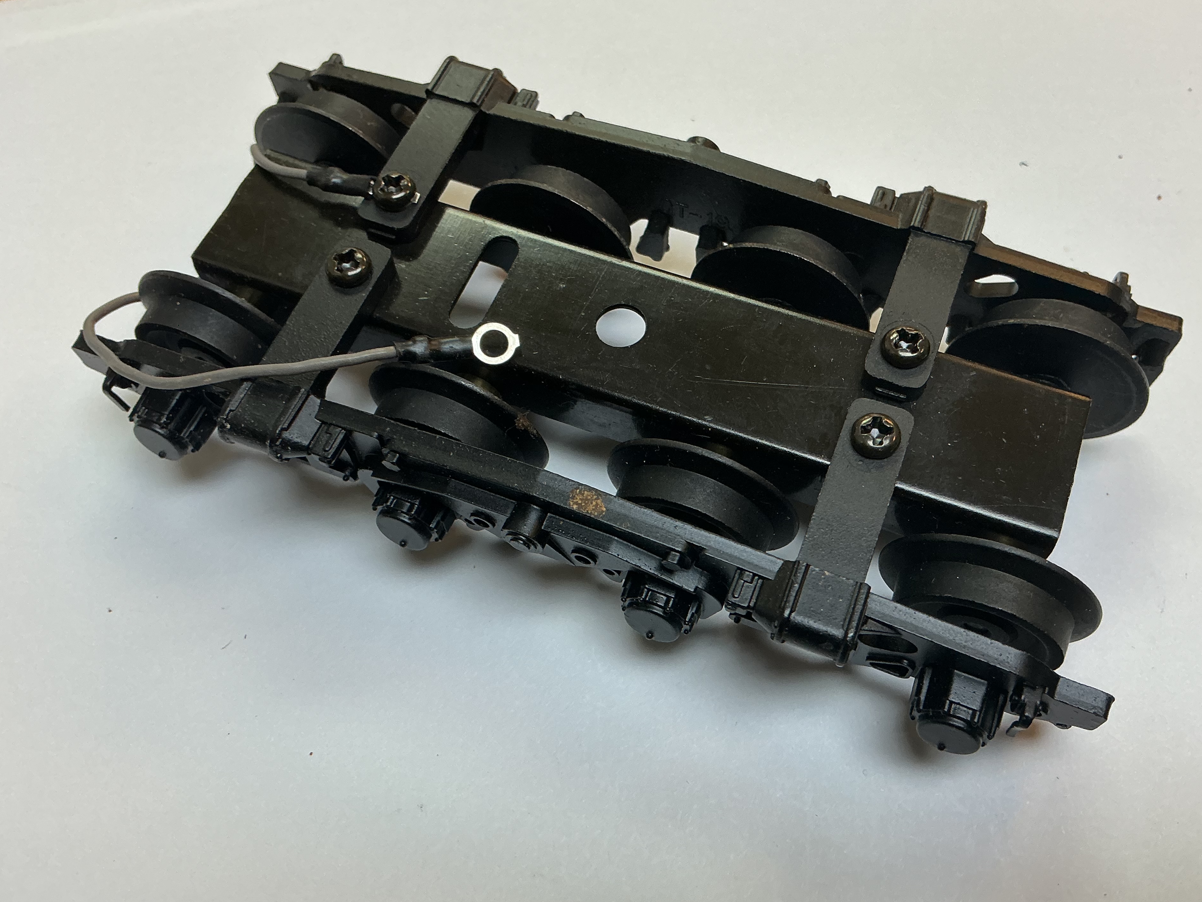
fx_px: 1076
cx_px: 635
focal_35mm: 31
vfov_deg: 45.4
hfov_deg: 58.3
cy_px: 444
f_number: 1.8
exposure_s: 1/100
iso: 50
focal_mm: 3
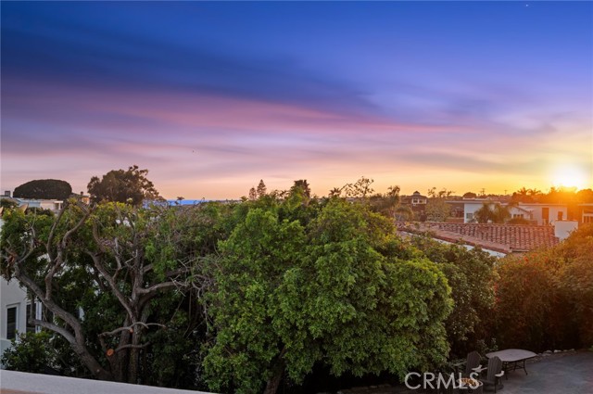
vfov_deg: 37.8
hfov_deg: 54.5
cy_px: 197
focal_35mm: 35
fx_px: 576
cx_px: 296
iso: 125
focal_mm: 35
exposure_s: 1/40
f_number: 11
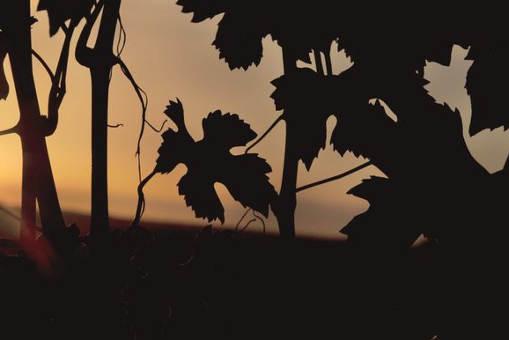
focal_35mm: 146
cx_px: 172
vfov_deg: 9.4
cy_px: 16
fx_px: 2065
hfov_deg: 14.0
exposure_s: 1/800
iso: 200
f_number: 14
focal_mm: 66
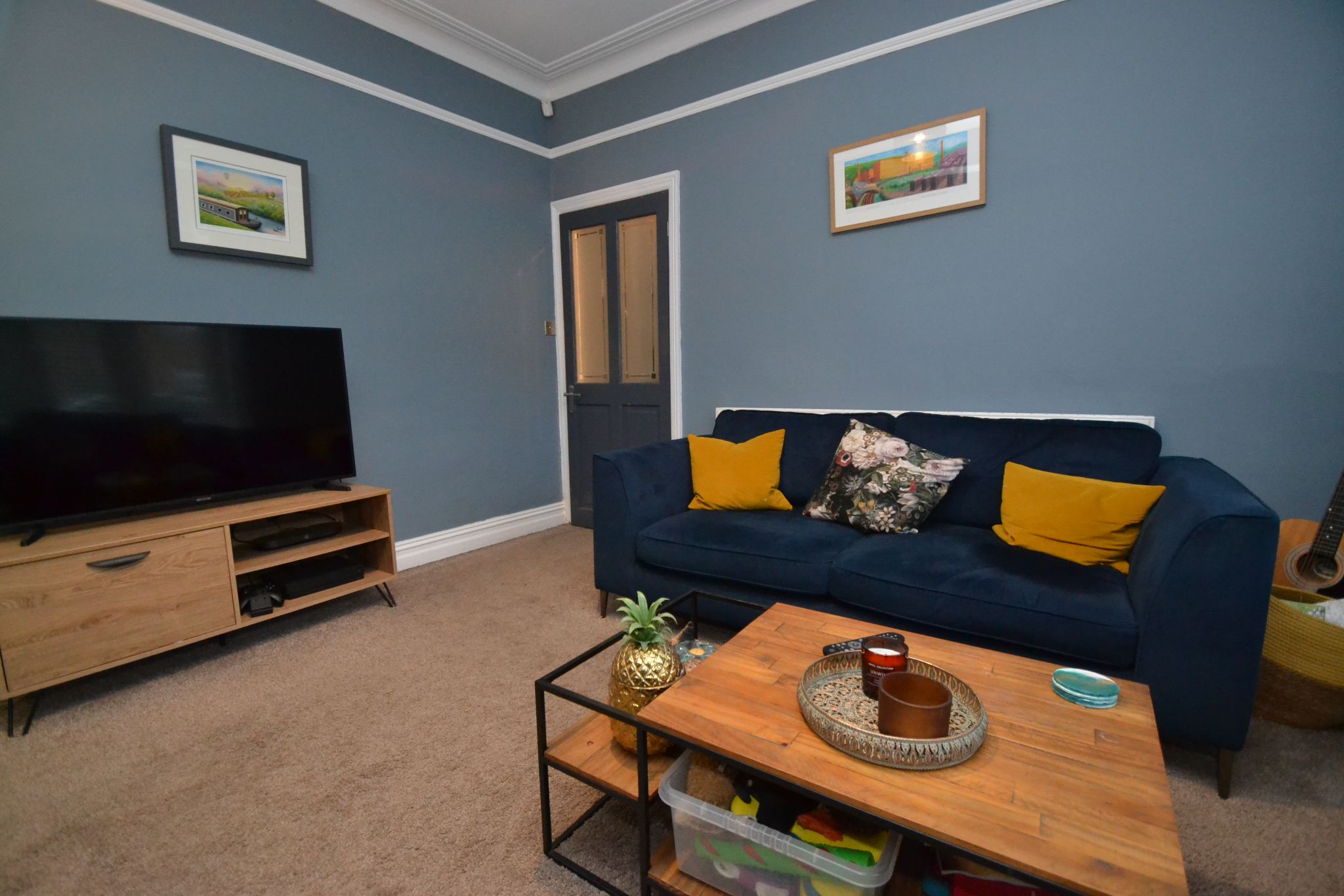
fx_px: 560
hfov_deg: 100.4
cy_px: 448
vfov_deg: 77.3
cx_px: 672
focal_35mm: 15
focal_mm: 10
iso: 3200
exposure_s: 1/60
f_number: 3.5
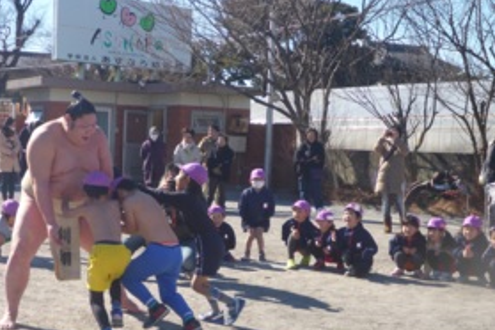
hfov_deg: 31.4
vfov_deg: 21.2
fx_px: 880
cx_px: 206
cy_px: 200
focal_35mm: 64
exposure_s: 1/320
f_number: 4.5
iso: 100
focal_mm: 8.4
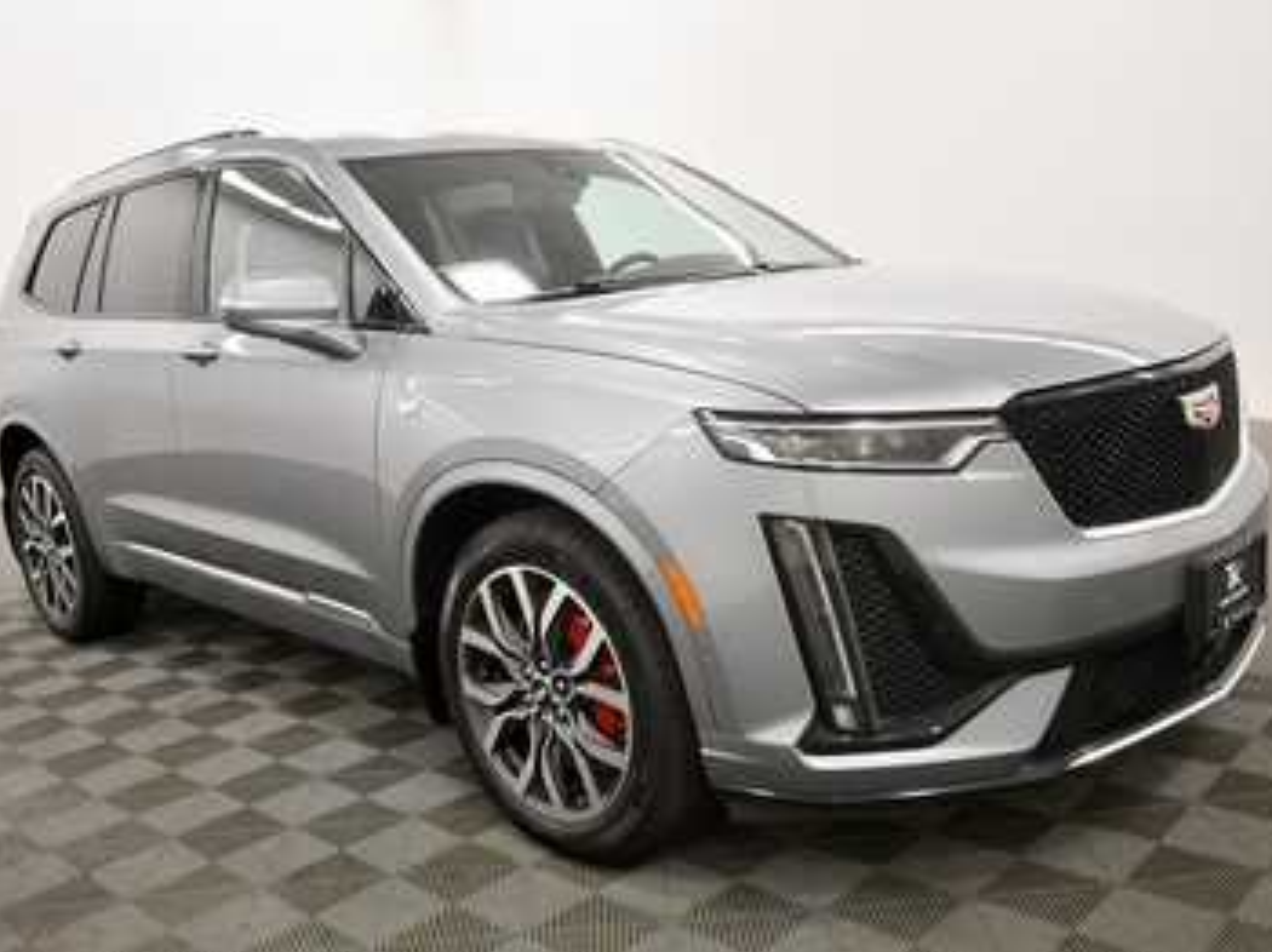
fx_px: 1212
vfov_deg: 42.9
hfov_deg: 55.4
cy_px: 478
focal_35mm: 33
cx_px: 629
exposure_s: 1/125
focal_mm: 20
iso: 1100
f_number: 5.6
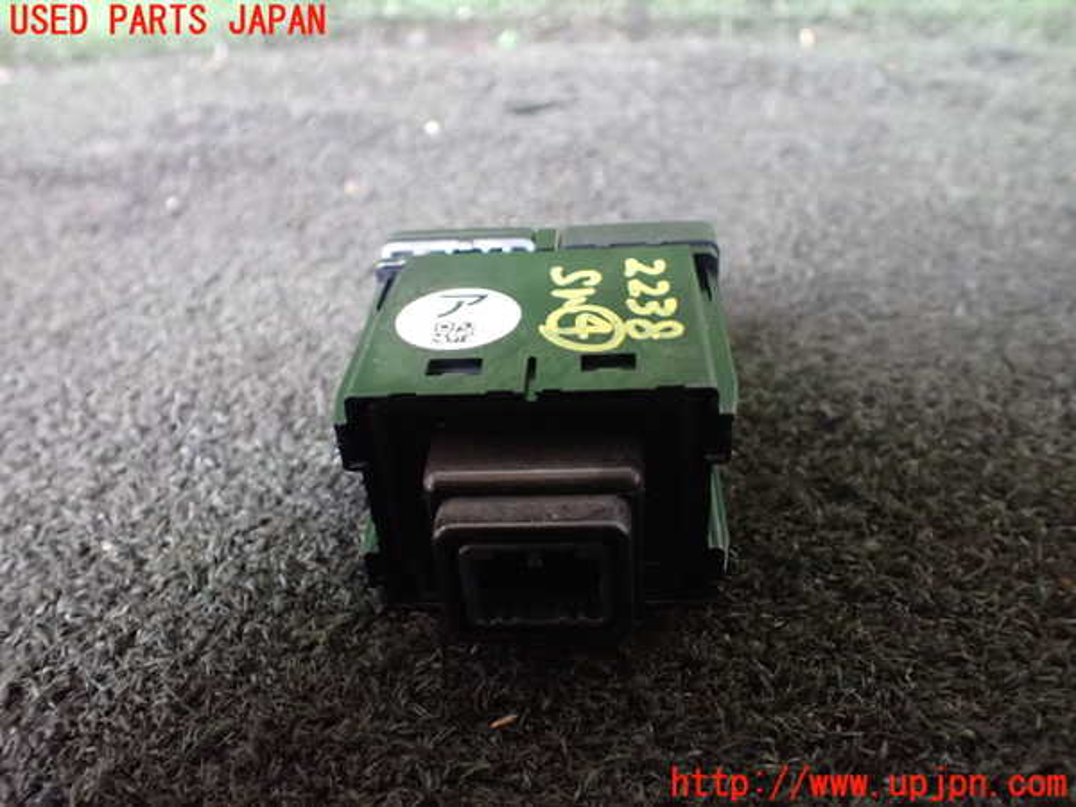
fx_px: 933
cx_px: 538
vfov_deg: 46.8
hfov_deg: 60.0
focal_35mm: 30
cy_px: 404
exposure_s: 1/30
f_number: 2.3
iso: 1250
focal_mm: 5.4
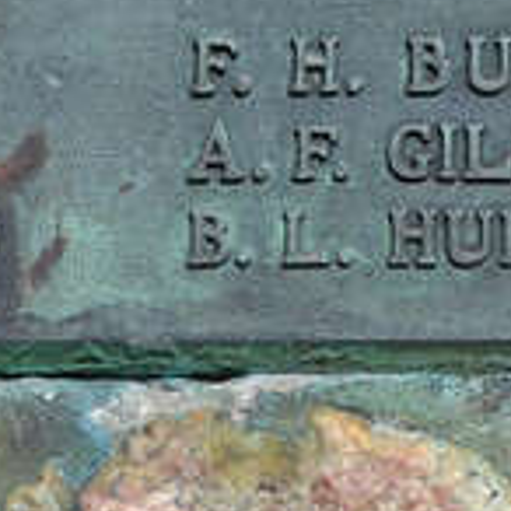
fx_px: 4676
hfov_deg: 6.2
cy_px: -383
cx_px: 819
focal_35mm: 280
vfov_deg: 6.1
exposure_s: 1/250
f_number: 8
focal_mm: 40
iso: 100
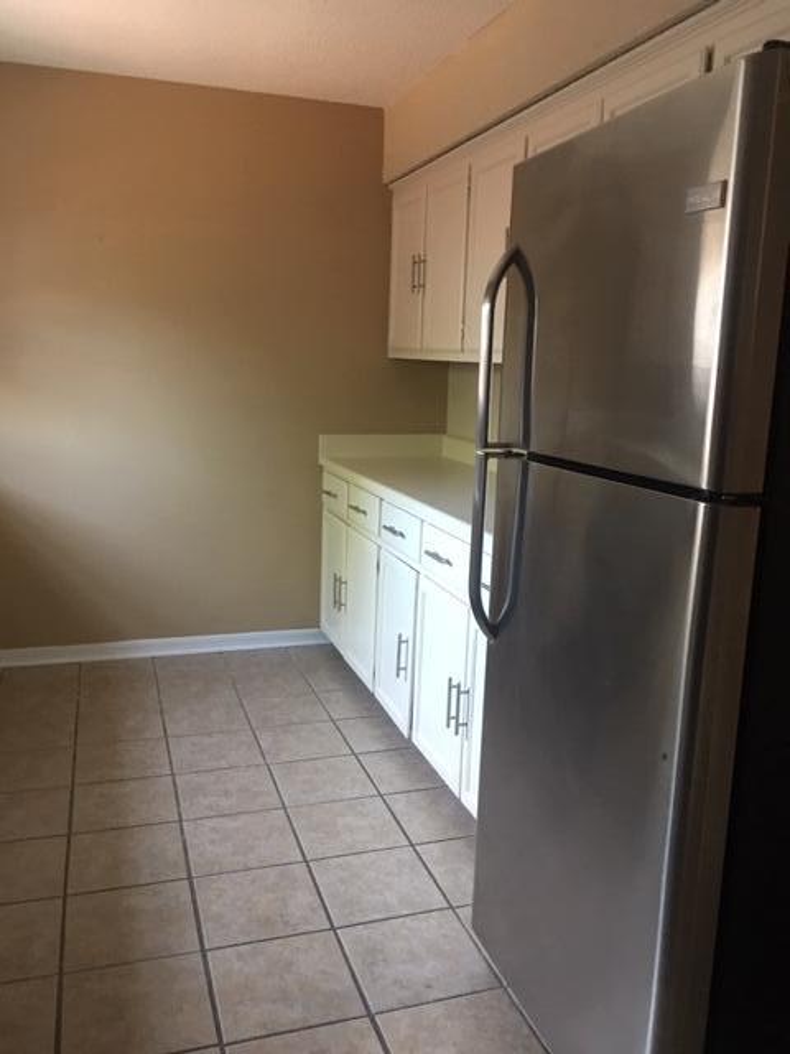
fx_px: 882
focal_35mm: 29
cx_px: 395
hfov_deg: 48.2
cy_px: 527
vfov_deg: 61.7
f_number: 2.2
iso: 100
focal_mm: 4.15
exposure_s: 1/15
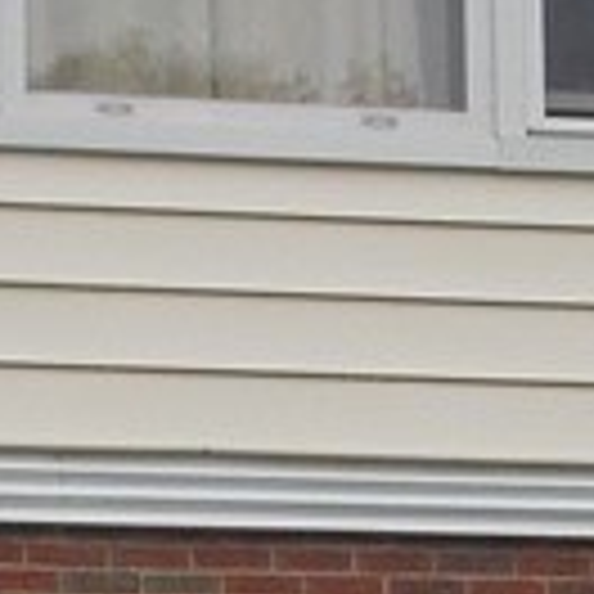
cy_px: 814
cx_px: 342
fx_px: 3863
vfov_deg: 8.6
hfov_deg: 8.8
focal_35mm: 199
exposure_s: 1/250
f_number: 3.3
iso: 80
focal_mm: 4.1
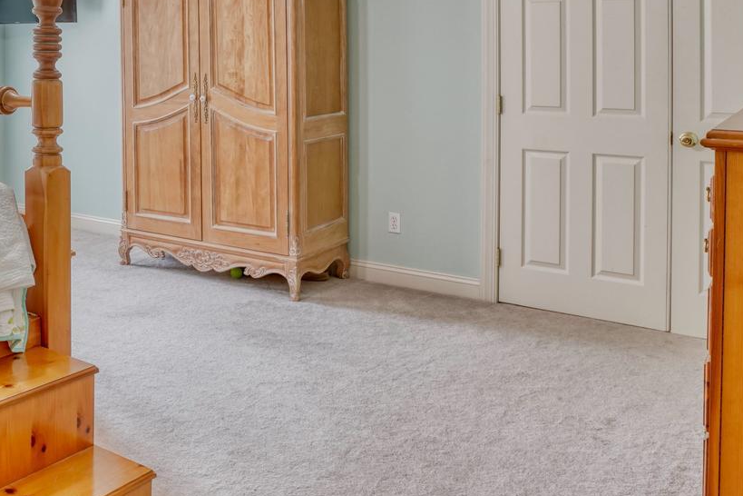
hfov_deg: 44.4
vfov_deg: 31.7
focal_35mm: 40
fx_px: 825
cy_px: 45
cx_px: 85
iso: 640
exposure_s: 1/100
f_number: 7.1
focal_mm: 16
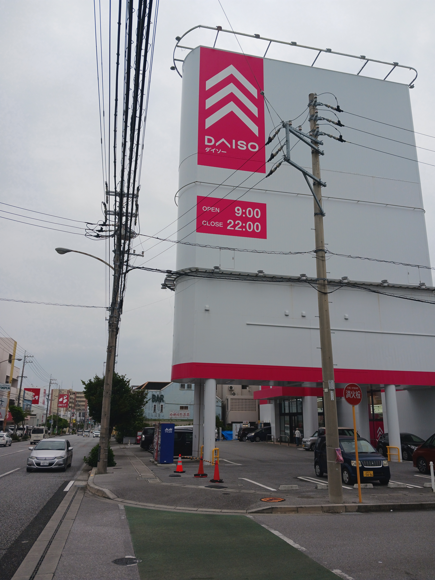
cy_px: 290
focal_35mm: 27
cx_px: 218
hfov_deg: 51.4
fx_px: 452
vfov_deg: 65.3
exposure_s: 1/122
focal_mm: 4
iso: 20
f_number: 1.8
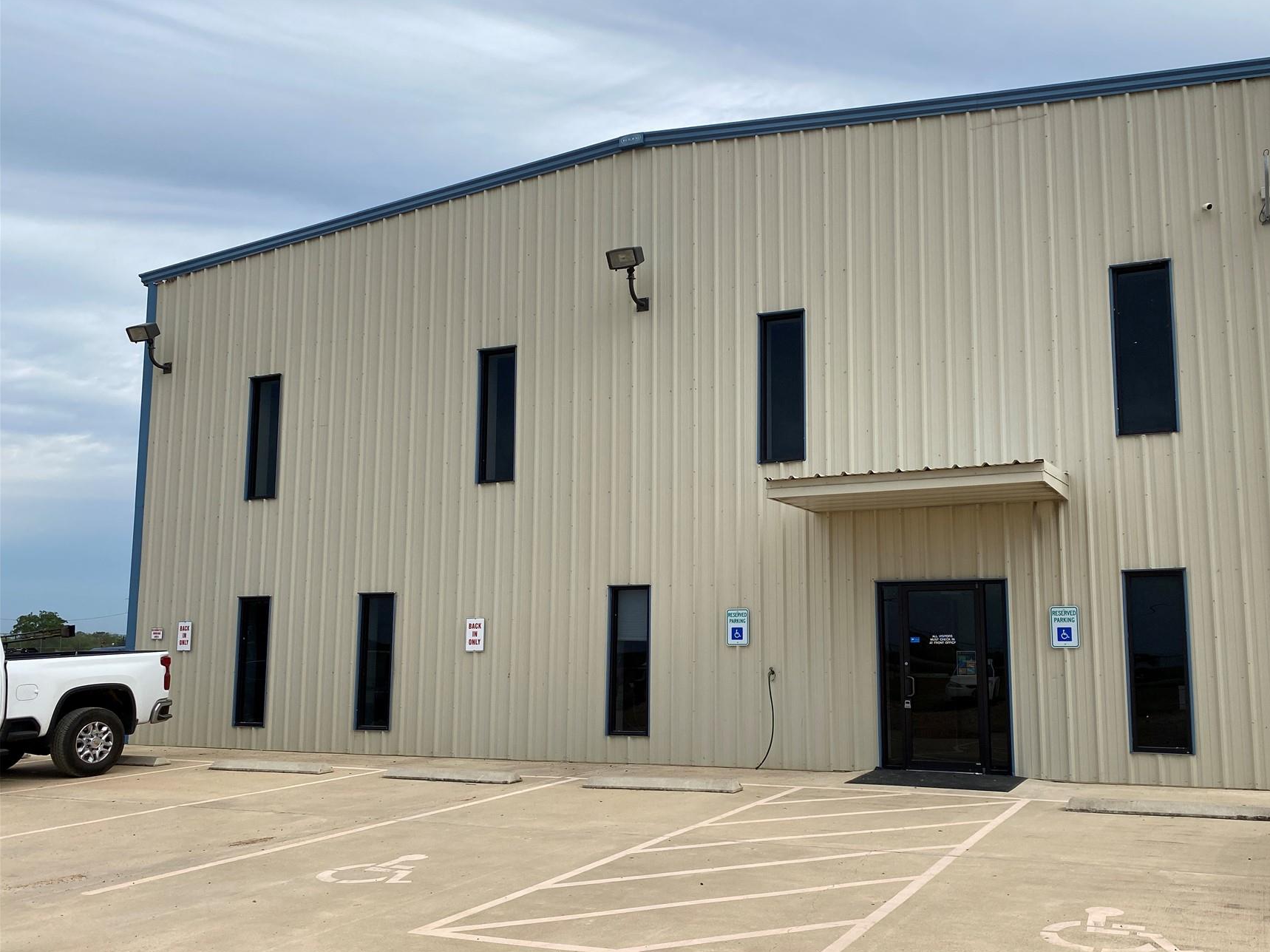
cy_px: 506
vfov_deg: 45.4
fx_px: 1137
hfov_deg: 57.9
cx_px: 756
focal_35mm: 31
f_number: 1.8
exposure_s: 1/2688
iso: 32
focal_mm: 4.25
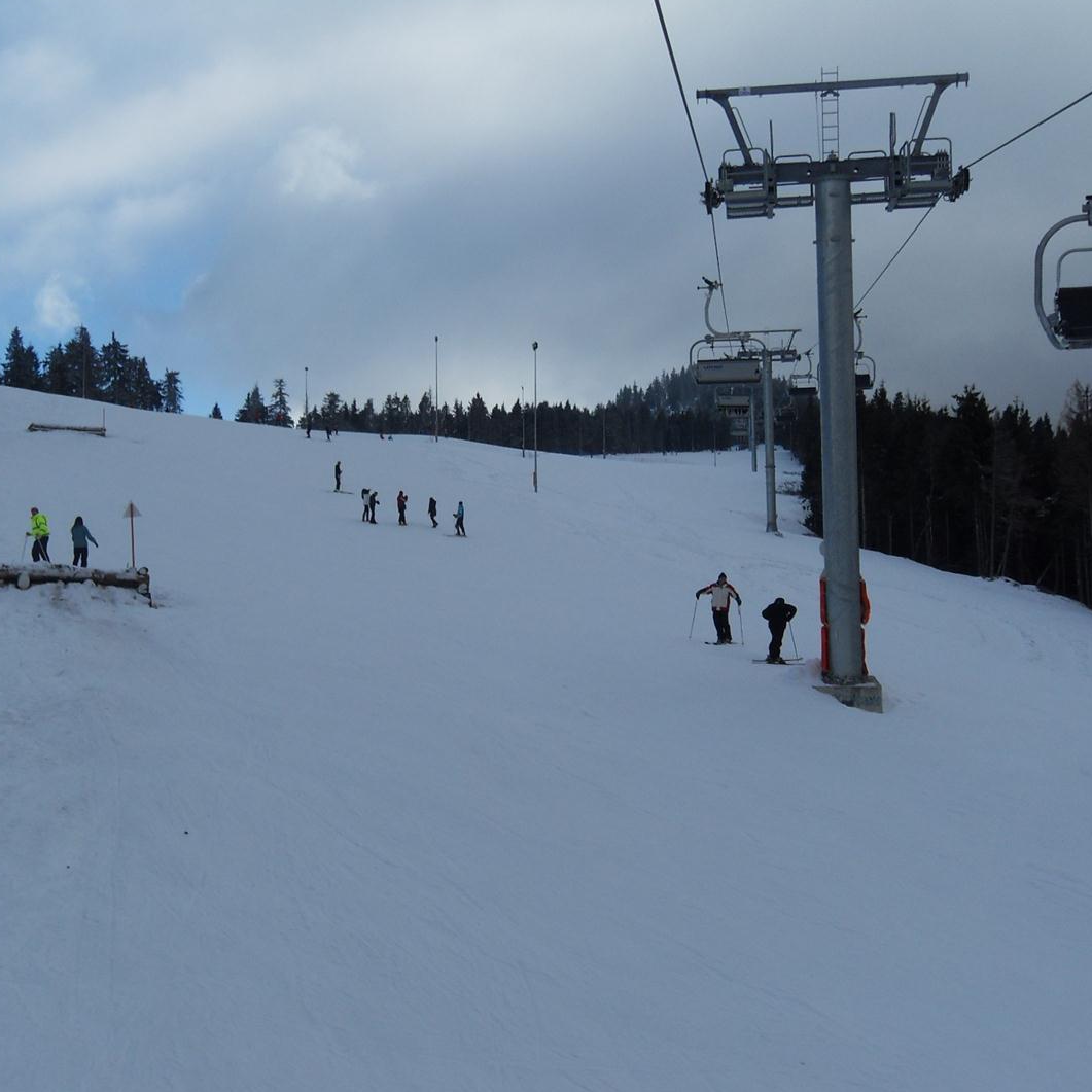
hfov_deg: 40.0
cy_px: 548
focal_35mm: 42
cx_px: 519
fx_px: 1499
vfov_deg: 40.0
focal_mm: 6.3
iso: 80
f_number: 8.2
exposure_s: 1/180
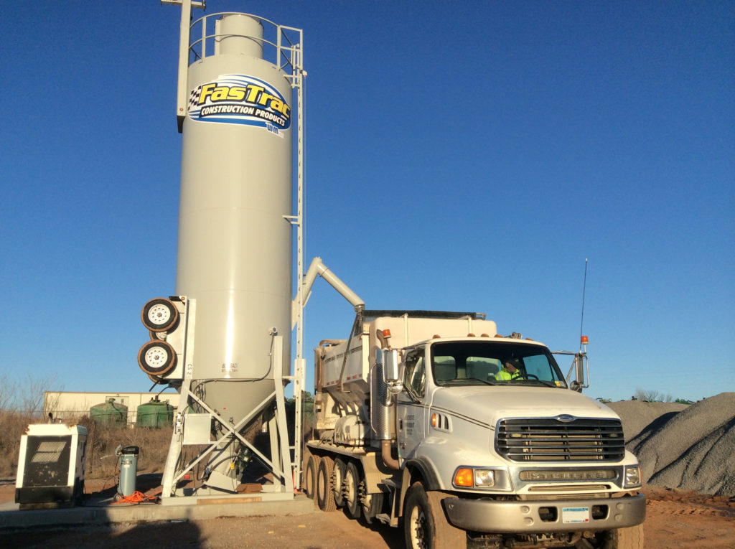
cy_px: 274
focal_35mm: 33
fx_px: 700
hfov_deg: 55.4
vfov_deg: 42.8
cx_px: 368
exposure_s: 1/1590
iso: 32
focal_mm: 3.3
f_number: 2.4
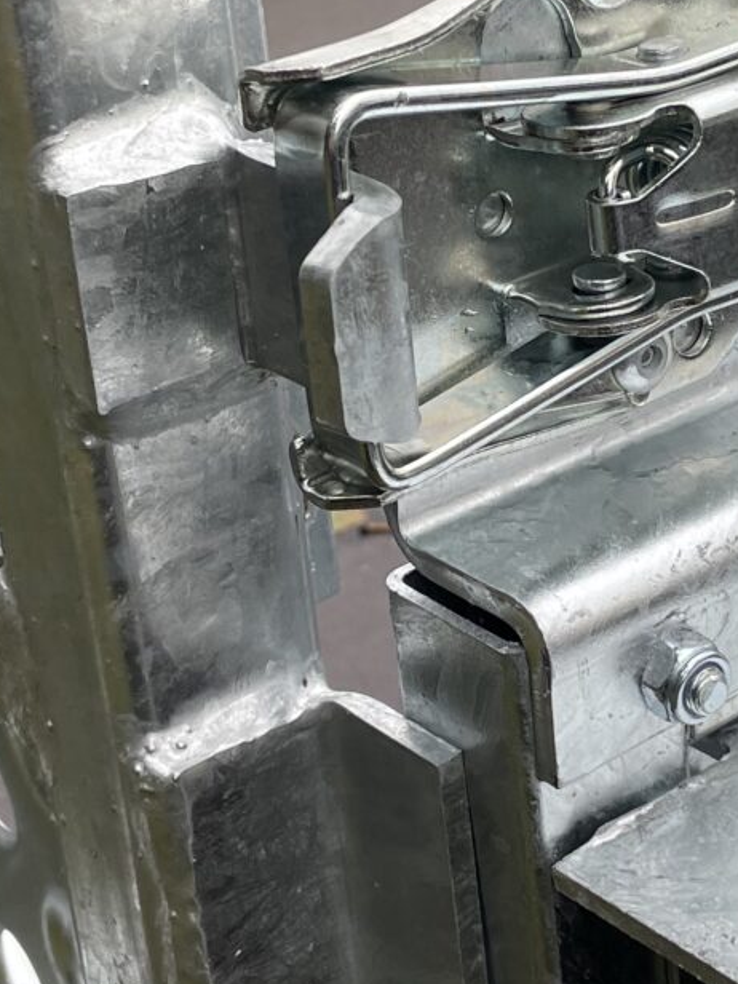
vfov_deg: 24.1
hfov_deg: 18.0
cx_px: 628
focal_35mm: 81
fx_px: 2303
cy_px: 366
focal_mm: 4.2
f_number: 1.6
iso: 32
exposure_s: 1/370
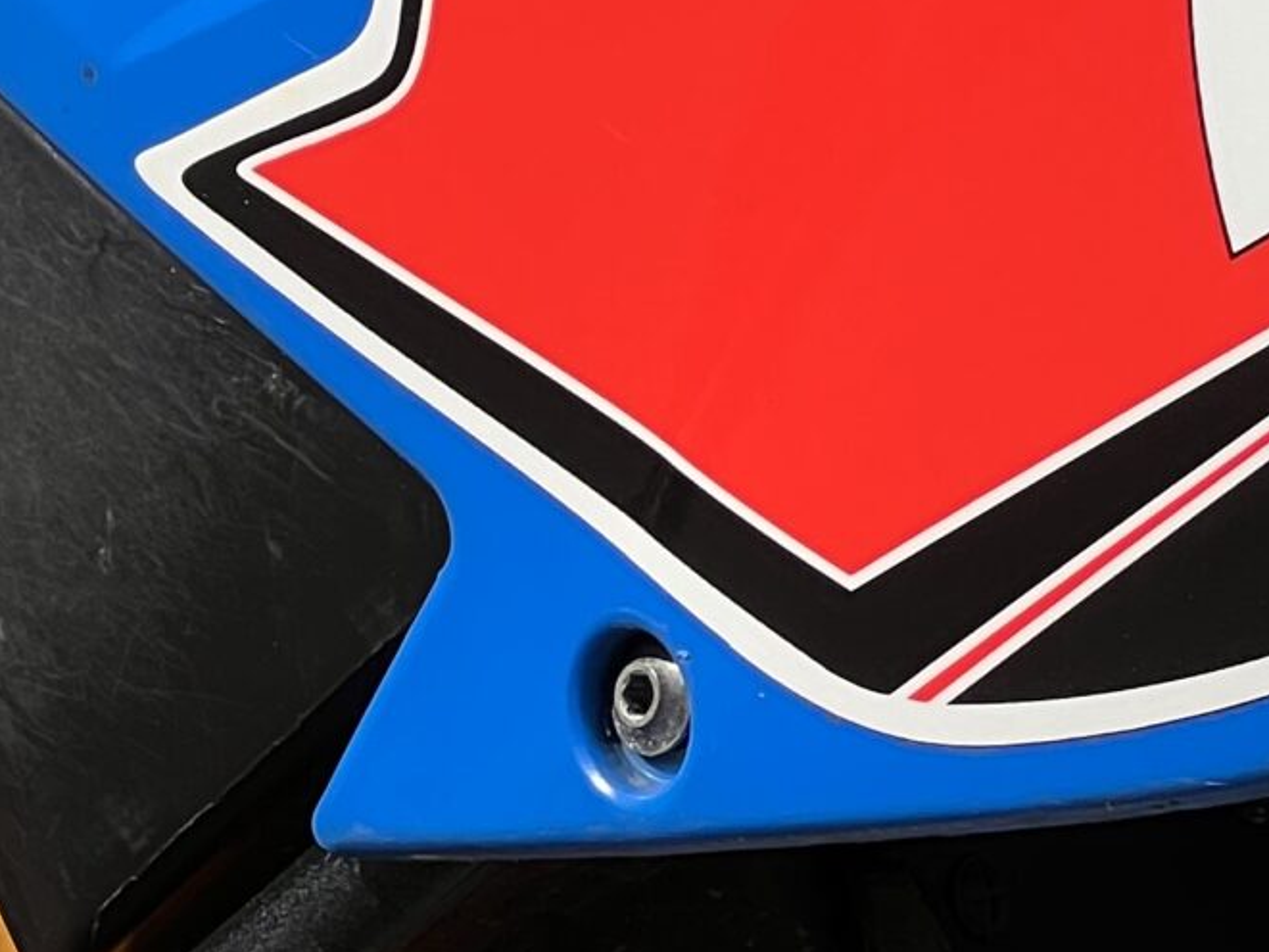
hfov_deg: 6.5
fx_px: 10926
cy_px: 1146
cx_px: -772
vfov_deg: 5.0
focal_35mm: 298
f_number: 2.8
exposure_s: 1/774
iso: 32
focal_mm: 9
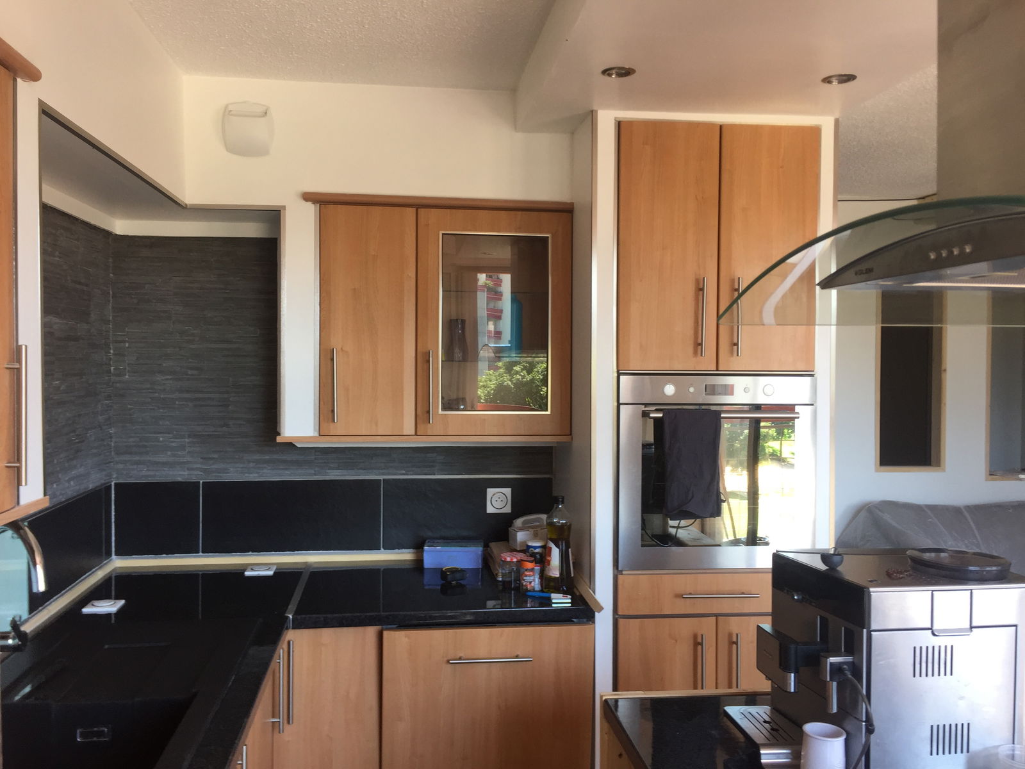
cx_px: 512
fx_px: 859
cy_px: 384
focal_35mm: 29
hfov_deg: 61.7
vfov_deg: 48.2
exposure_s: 1/50
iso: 40
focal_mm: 4.15
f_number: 2.2
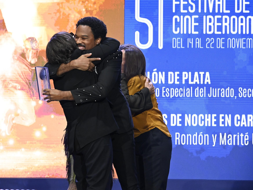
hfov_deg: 13.9
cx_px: 117
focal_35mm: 142
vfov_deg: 10.5
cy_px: 95
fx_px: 1035
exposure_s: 1/250
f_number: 6.3
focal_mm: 87
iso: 3200
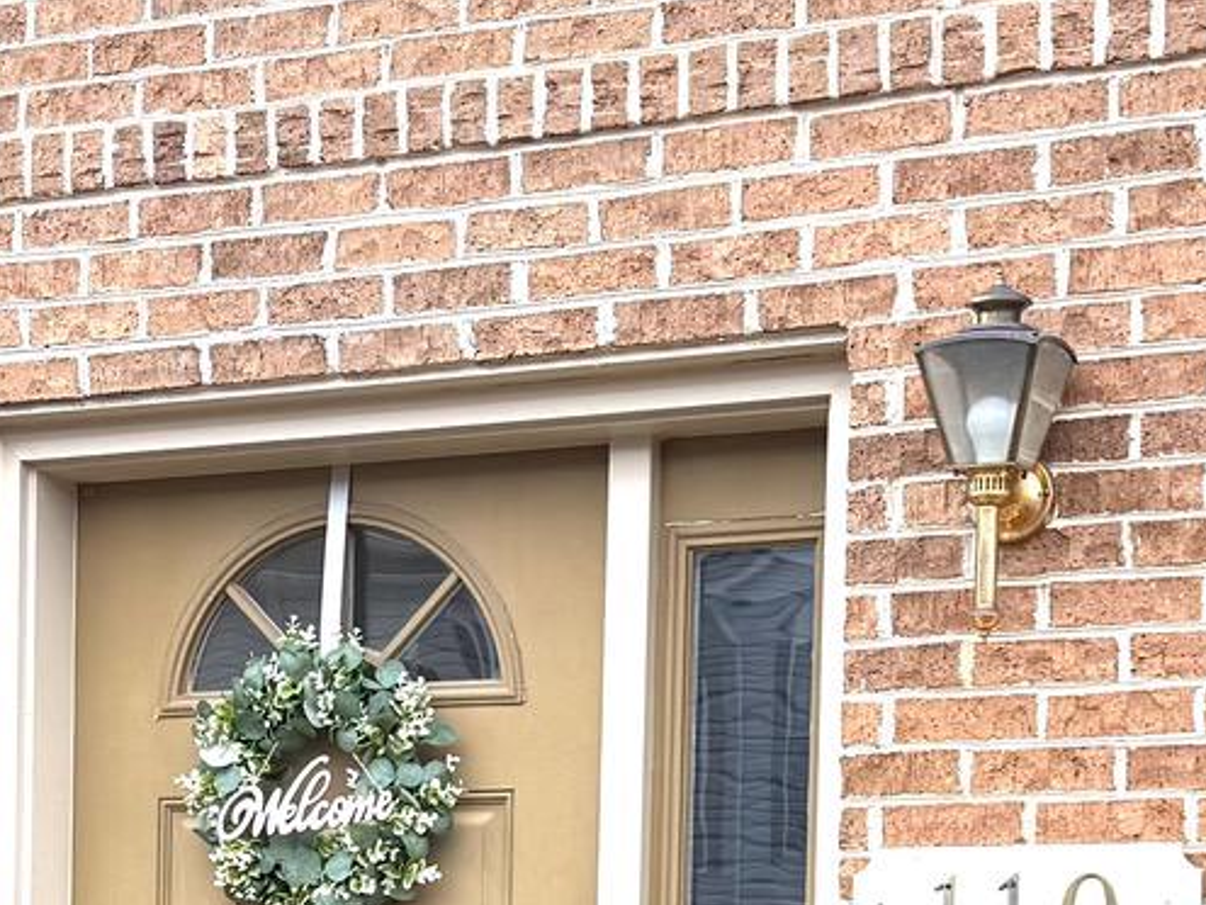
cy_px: 1124
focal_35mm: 99
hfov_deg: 19.7
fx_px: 3449
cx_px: 284
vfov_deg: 14.4
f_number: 1.78
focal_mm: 6.76
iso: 64
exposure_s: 1/191
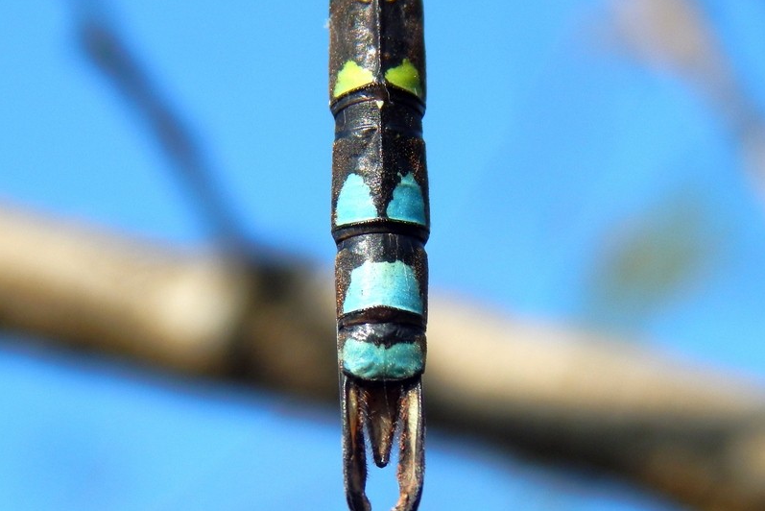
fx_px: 2551
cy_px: 285
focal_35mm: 120
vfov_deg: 11.4
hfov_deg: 17.1
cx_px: 382
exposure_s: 1/640
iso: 125
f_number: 4.6
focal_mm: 20.5
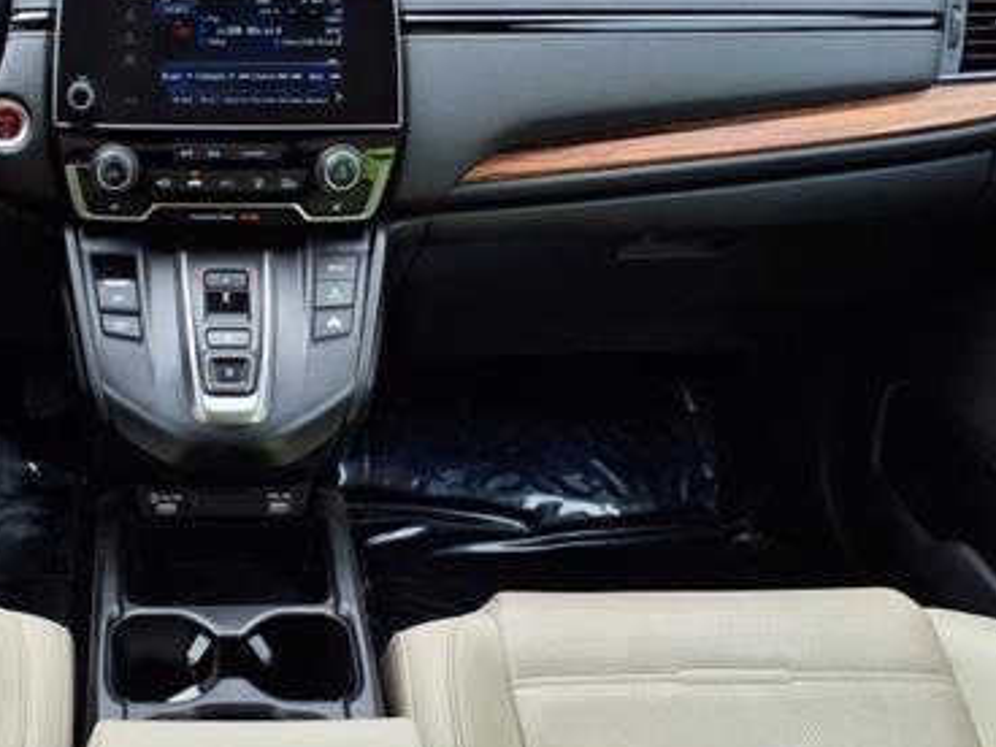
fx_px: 1352
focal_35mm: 47
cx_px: 195
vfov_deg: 30.9
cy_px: 398
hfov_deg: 38.8
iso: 40
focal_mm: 3.58
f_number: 1.9
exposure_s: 1/312
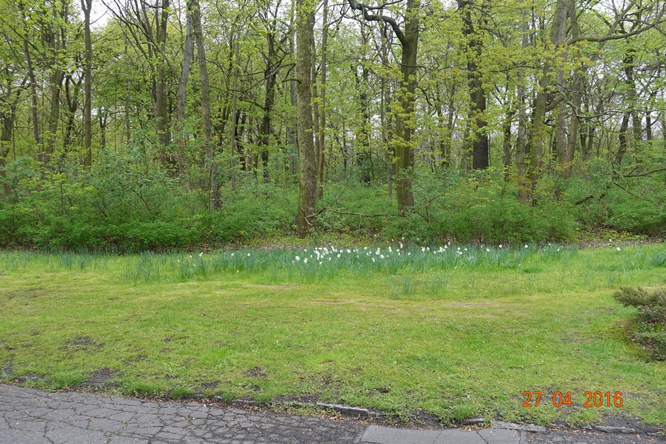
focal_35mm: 32
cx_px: 333
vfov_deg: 41.1
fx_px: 592
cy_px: 222
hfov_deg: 58.7
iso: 125
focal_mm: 11.69
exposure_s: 1/80
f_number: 4
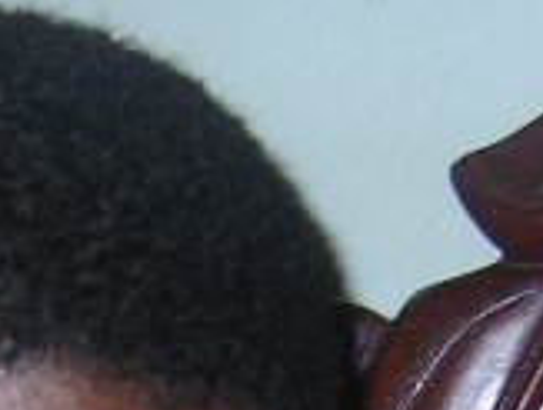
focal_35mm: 141
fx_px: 2217
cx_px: 70
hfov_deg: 13.9
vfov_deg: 10.0
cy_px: 717
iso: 100
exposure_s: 1/30
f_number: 2.8
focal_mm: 5.6
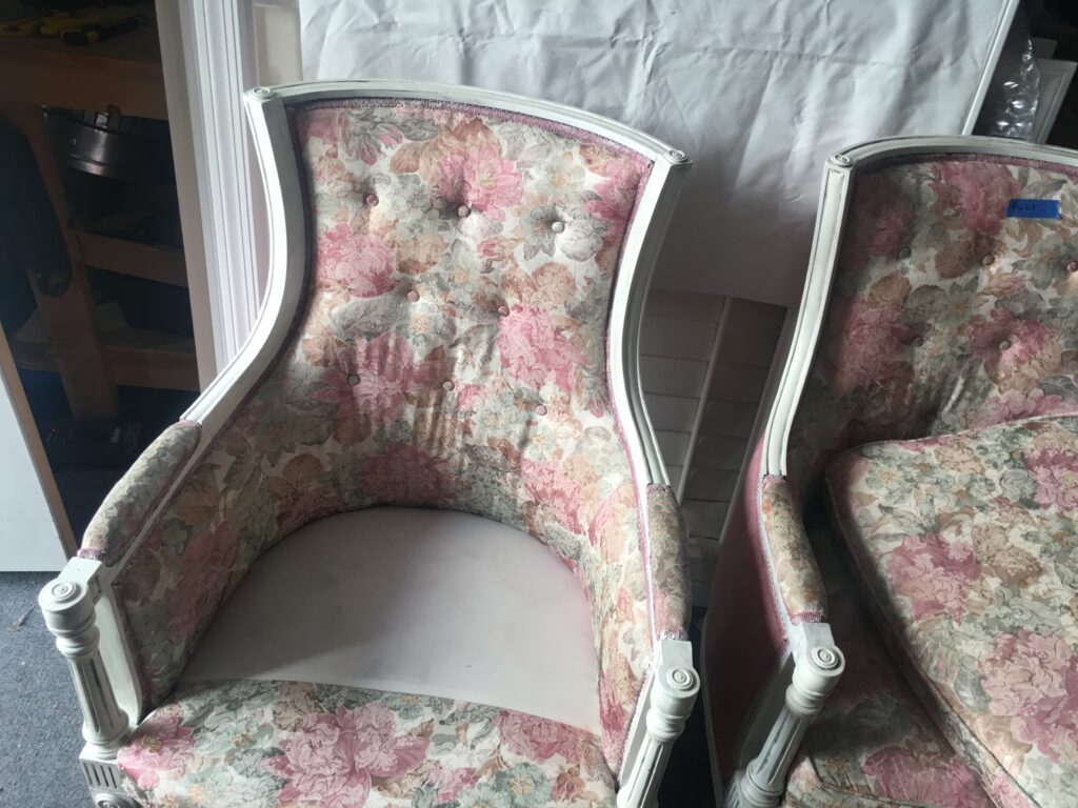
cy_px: 404
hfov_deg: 61.7
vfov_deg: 48.2
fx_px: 903
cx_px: 539
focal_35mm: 29
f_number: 2.2
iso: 25
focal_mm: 4.15
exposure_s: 1/40
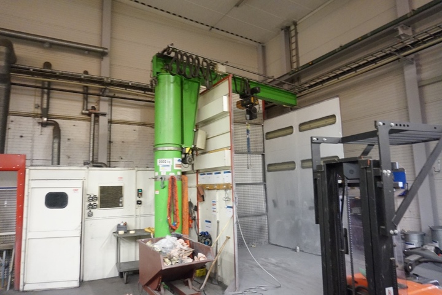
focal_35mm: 24
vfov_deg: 53.1
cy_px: 148
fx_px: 295
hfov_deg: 73.7
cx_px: 221
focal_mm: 16
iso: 3200
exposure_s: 1/15
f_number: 3.5
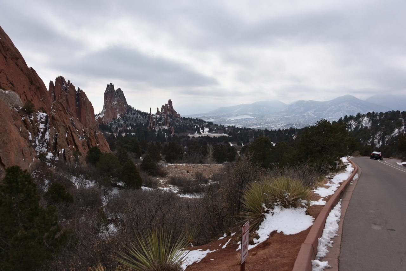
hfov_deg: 65.5
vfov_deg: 46.4
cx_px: 203
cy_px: 136
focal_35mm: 28
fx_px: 316
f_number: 9
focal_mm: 28
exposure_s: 1/500
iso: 100
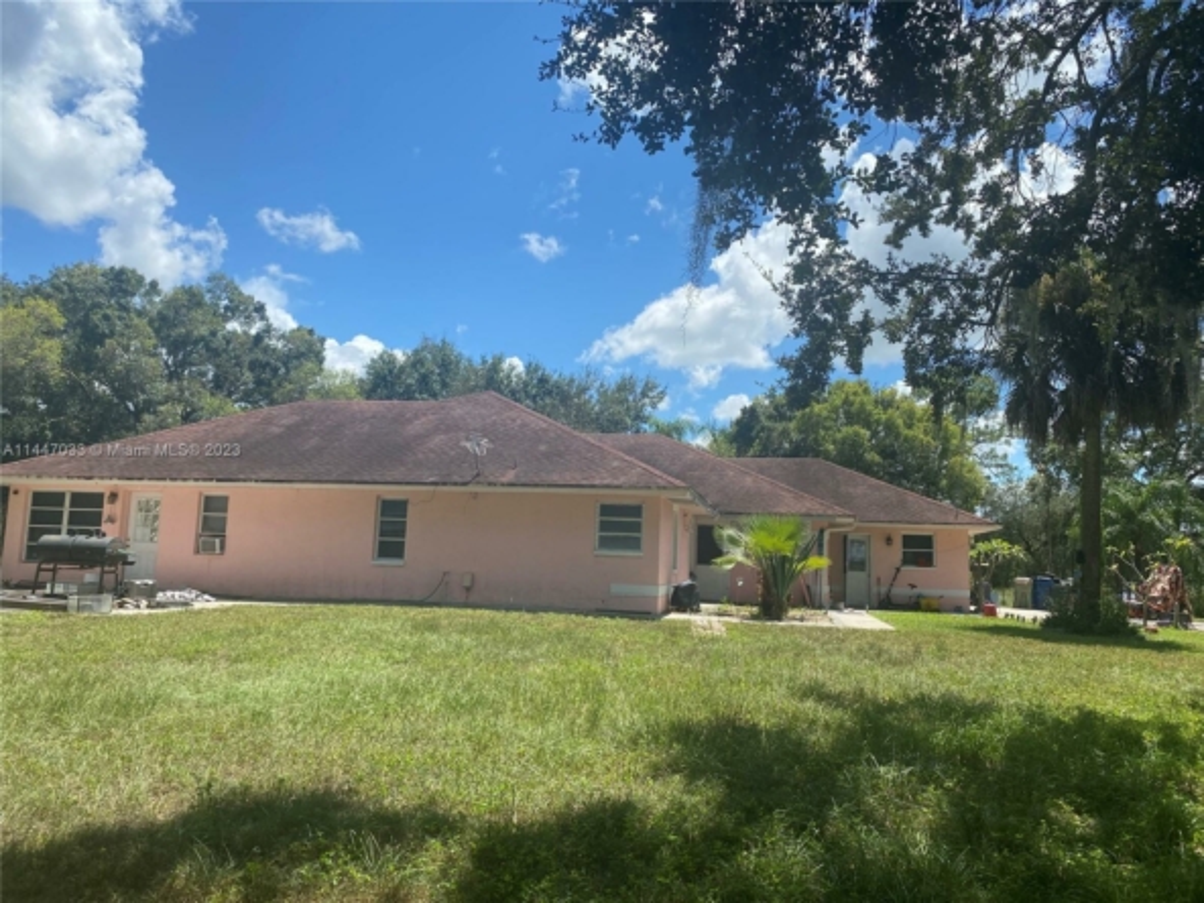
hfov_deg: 67.3
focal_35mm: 26
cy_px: 452
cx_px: 602
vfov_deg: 53.1
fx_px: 904
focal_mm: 4.25
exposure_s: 1/2688
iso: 32
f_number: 1.8
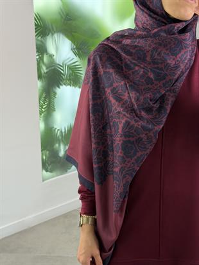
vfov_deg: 39.6
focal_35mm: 48
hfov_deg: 30.3
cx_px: 100
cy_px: 132
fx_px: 368
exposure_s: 1/135
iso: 64
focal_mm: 6.76
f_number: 1.78
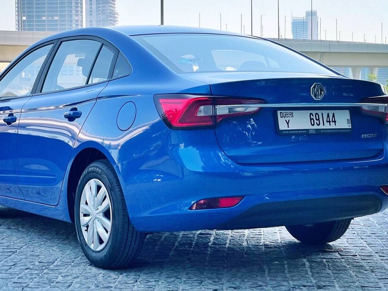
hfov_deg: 26.0
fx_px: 841
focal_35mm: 75
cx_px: 173
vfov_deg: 19.6
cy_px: 143
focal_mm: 6
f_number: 2
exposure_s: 1/999
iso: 25
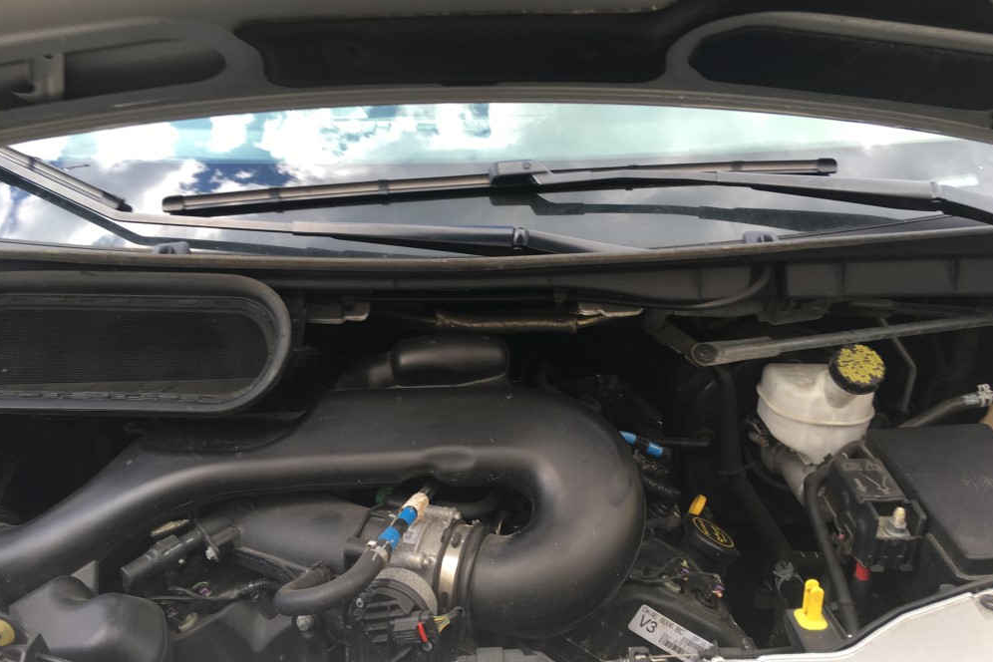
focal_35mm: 31
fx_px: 855
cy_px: 359
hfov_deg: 60.3
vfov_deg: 42.3
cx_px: 505
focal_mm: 4.15
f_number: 2.2
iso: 25
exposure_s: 1/120
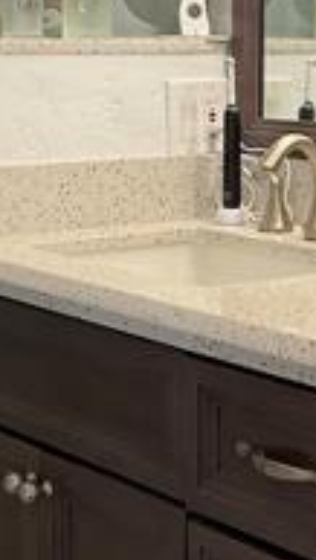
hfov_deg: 12.4
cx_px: 223
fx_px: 1455
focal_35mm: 98
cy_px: 209
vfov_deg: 21.7
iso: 64
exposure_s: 1/60
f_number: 1.8
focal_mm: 3
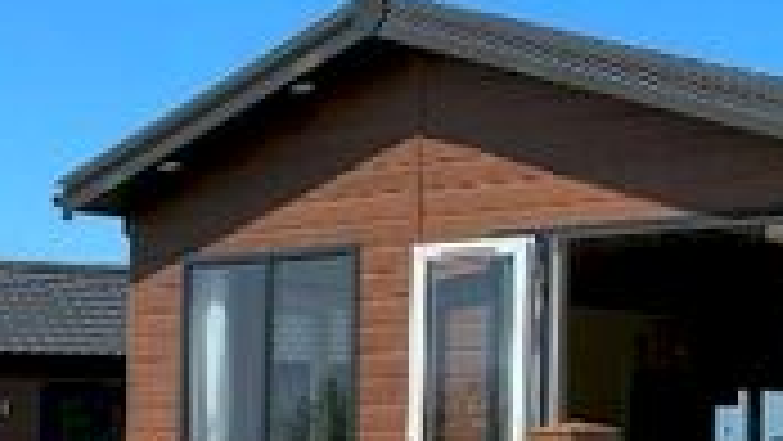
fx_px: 2368
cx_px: 760
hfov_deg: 18.4
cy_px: 421
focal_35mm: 114
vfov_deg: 10.6
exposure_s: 1/3040
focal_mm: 4.2
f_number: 1.6
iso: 32
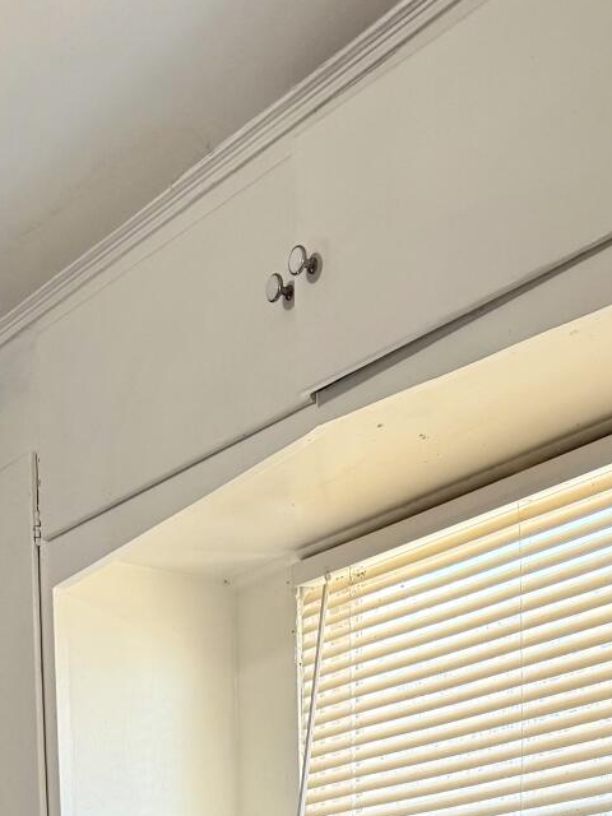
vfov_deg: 21.3
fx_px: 1768
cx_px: 435
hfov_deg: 19.5
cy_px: 1270
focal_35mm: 75
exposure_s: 1/120
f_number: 1.78
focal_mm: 6.76
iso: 125
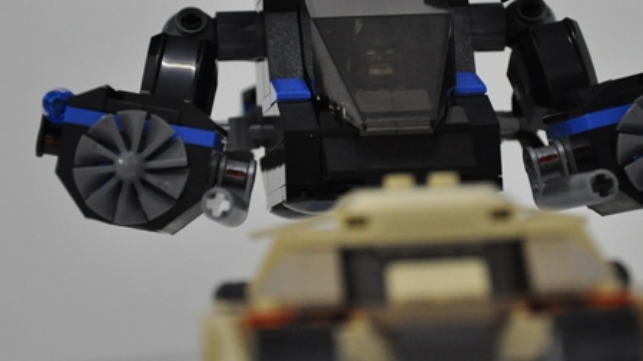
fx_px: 3595
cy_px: 113
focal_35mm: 211
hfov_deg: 10.2
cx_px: 374
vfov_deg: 5.7
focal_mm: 75
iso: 1400
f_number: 5.3
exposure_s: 1/30
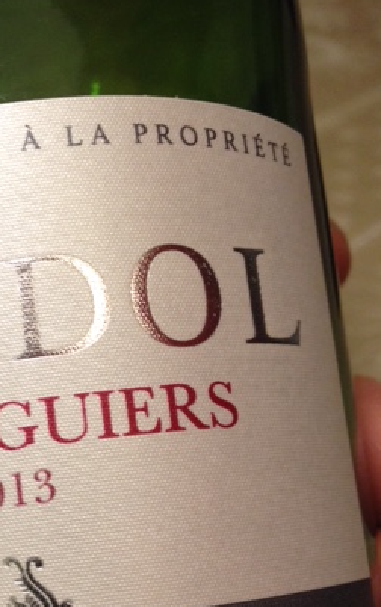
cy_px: 454
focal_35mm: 59
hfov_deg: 21.7
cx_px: 60
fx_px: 978
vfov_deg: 33.8
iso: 125
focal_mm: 4.28
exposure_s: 1/20
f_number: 2.4
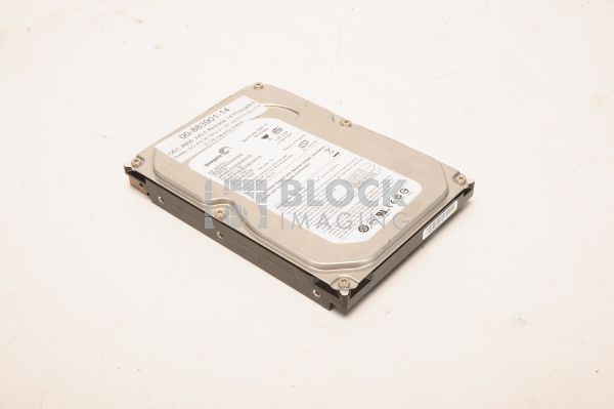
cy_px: 204
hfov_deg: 39.6
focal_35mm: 50
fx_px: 852
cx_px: 307
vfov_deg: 26.9
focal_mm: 50
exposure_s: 1/125
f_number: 18
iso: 320
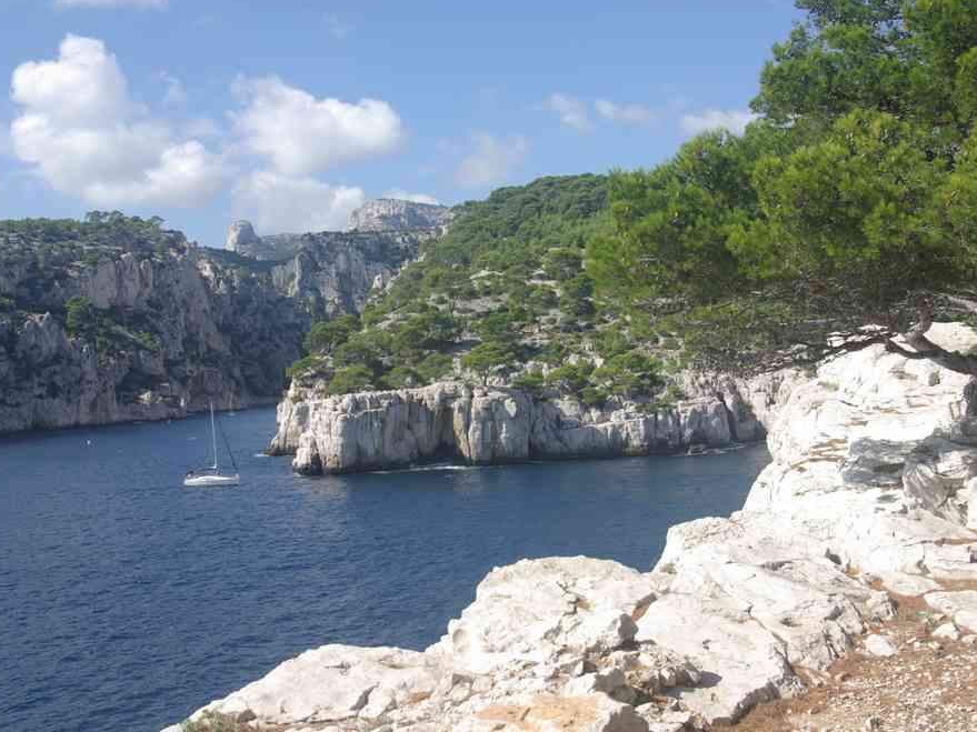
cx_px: 477
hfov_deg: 41.2
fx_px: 1298
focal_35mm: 46
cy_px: 364
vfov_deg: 31.5
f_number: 8
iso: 100
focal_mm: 28
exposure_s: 1/250
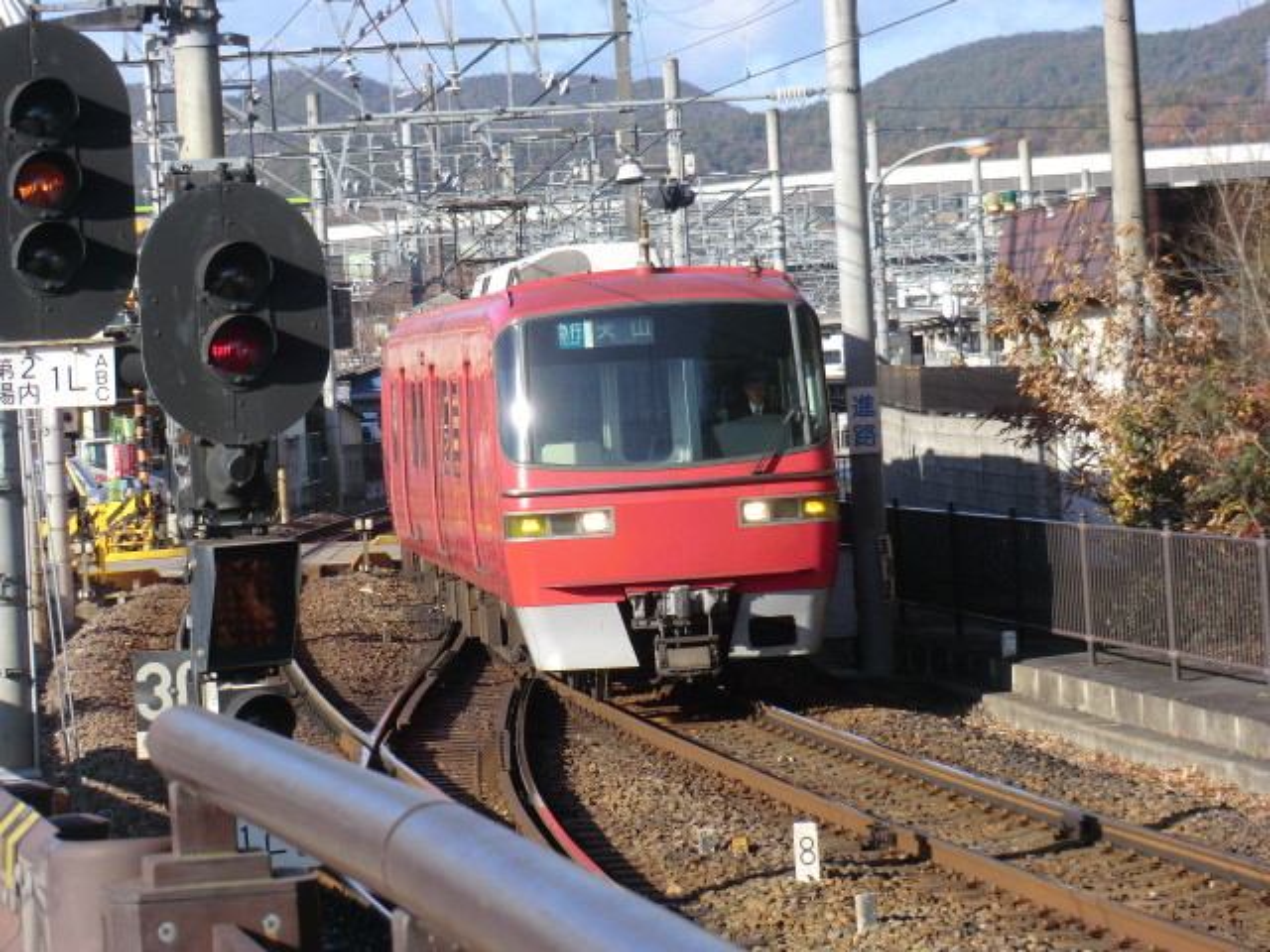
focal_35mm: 145
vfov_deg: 10.2
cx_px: 635
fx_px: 5320
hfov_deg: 13.6
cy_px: 476
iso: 64
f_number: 4.6
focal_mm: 25.9
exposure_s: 1/250
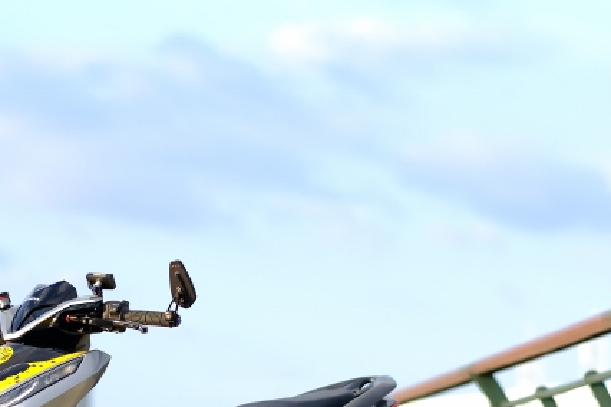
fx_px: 3343
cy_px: 369
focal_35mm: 197
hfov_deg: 10.4
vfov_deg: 7.0
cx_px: 225
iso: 80
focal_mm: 56
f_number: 1.6
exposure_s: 1/1000
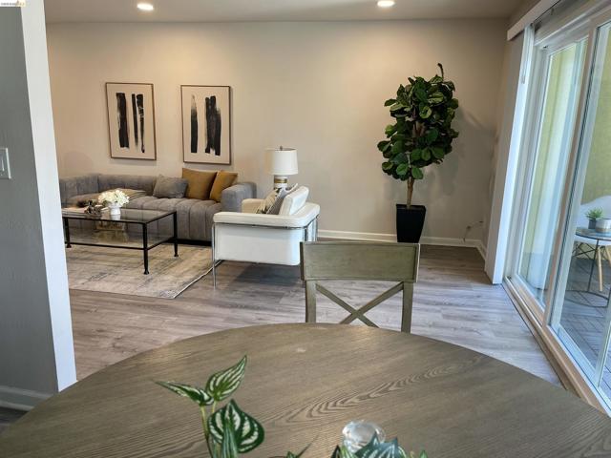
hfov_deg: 69.4
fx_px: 441
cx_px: 306
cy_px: 229
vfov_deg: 54.9
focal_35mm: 25
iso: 80
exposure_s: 1/60
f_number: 1.6
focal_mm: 5.1
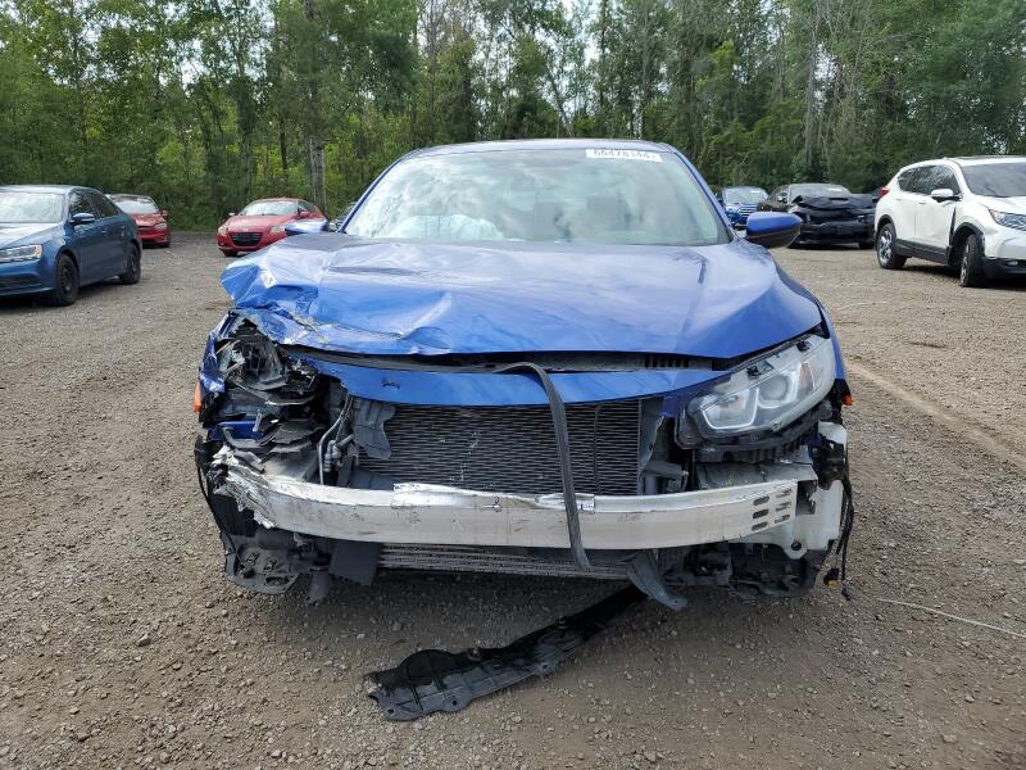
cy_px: 385
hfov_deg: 67.3
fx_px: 771
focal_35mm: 26
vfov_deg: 53.1
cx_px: 513
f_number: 1.5
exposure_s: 1/1667
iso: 50
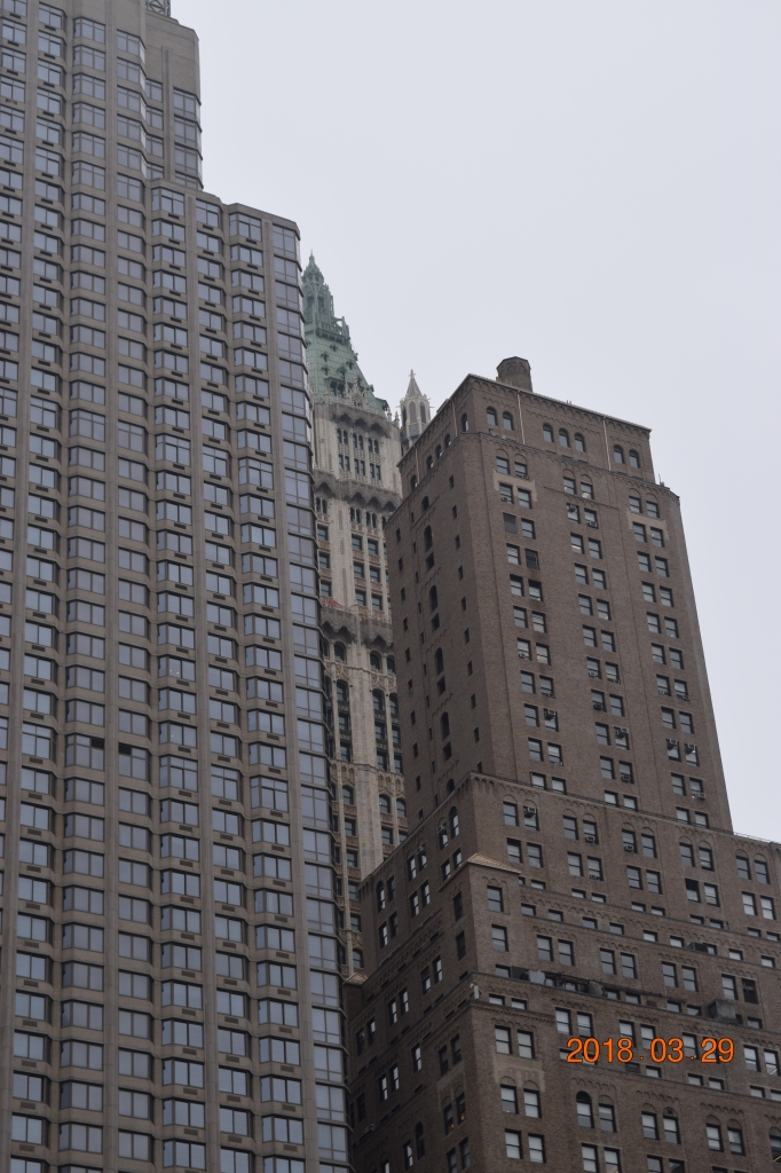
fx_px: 2686
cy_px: 586
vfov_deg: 24.6
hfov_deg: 16.5
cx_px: 390
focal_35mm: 82
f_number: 9
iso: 200
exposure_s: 1/320
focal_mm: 55
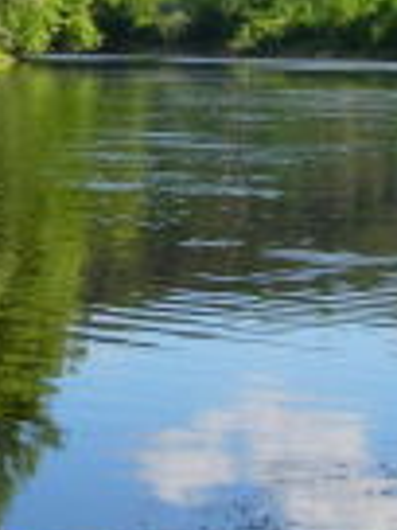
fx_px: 2294
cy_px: 166
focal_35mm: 150
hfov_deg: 9.8
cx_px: -54
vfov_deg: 13.1
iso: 64
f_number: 2.9
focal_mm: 8.5
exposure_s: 1/813
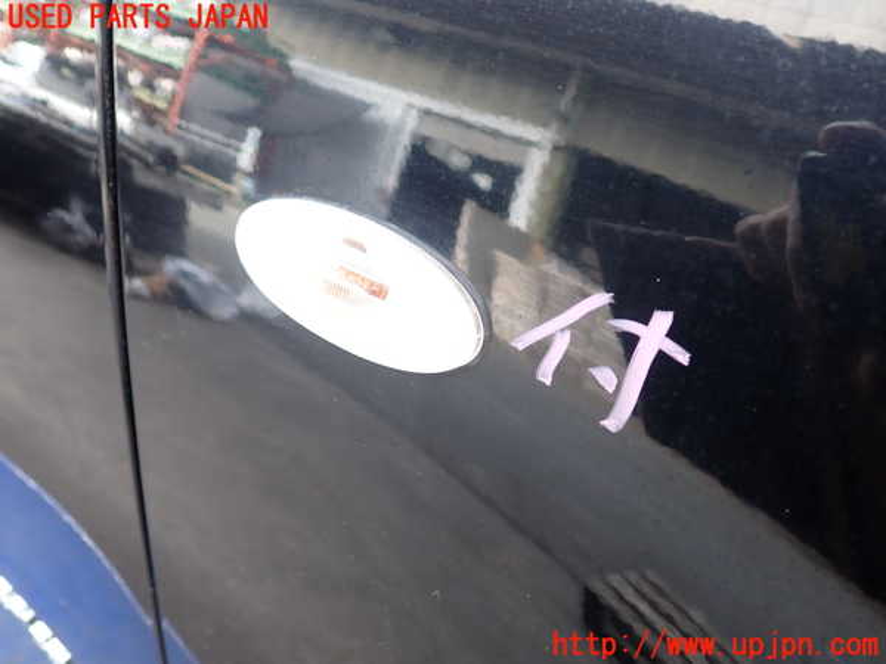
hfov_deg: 60.0
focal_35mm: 30
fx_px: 768
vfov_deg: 46.8
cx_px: 443
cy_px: 332
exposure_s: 1/60
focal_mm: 5.4
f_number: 2.3
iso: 200
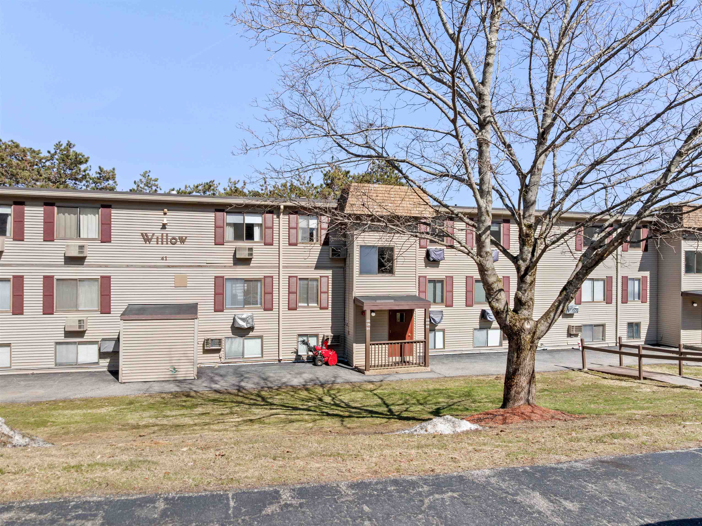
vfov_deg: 56.8
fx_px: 486
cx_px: 351
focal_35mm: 24
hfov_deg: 71.6
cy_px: 263
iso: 100
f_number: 2.8
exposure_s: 1/1600
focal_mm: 12.29
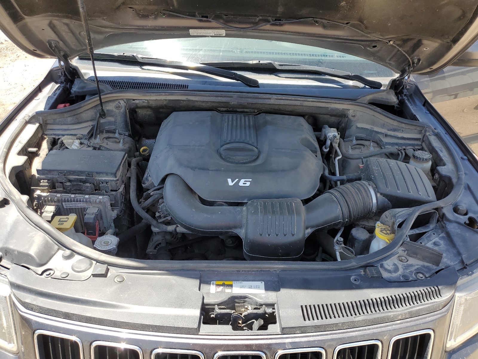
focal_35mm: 26
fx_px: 359
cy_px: 180
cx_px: 239
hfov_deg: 67.3
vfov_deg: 53.1
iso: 50
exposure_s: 1/769
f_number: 1.5
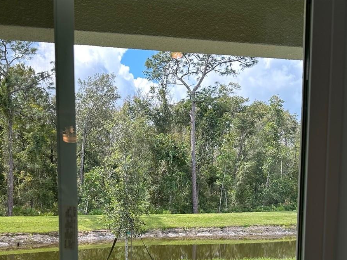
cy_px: 231
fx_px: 431
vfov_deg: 32.1
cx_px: 132
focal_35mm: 43
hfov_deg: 43.5
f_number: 1.78
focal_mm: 6.86
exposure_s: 1/836
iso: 80
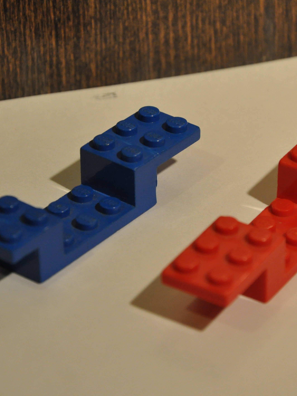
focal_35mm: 229
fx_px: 2617
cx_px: 165
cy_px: 198
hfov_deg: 6.5
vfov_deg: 8.7
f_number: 9
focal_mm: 105
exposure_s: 1/25
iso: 1250
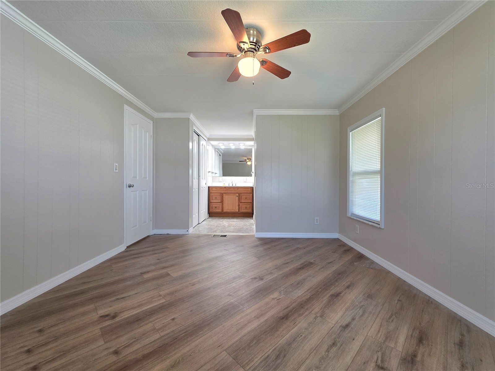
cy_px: 186
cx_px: 248
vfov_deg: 89.9
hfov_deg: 106.2
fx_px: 186
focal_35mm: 13
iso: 160
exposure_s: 1/120
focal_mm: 2.2
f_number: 1.9
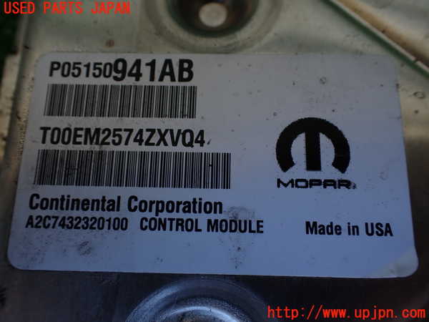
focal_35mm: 30
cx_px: 214
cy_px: 161
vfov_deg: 46.8
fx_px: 372
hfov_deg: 60.0
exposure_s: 1/125
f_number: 2.3
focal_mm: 5.4
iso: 125
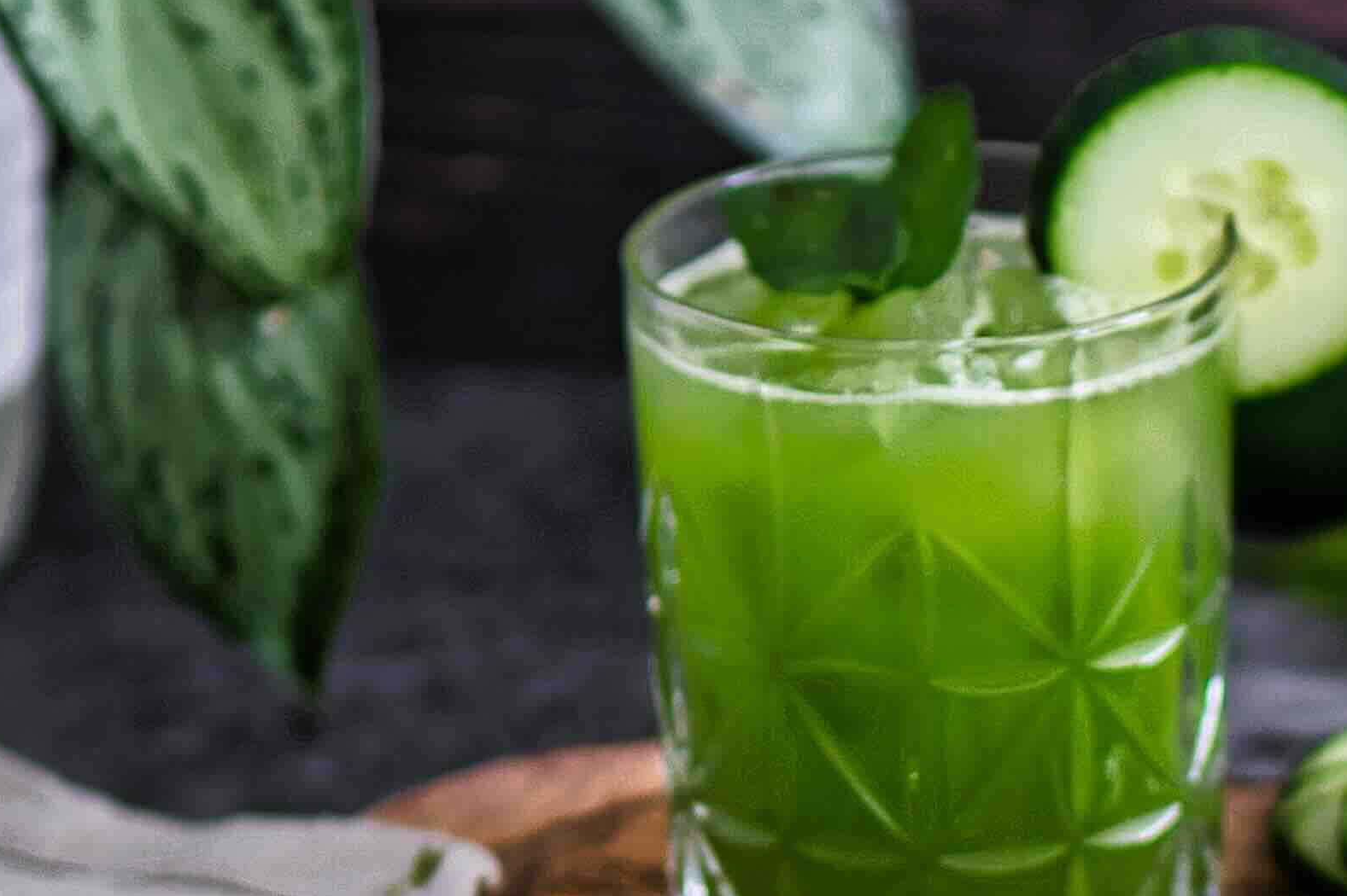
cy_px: 713
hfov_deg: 10.7
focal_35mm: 191
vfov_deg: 7.2
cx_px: 1268
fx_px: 7143
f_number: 1.8
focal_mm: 35
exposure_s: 1/80
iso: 280
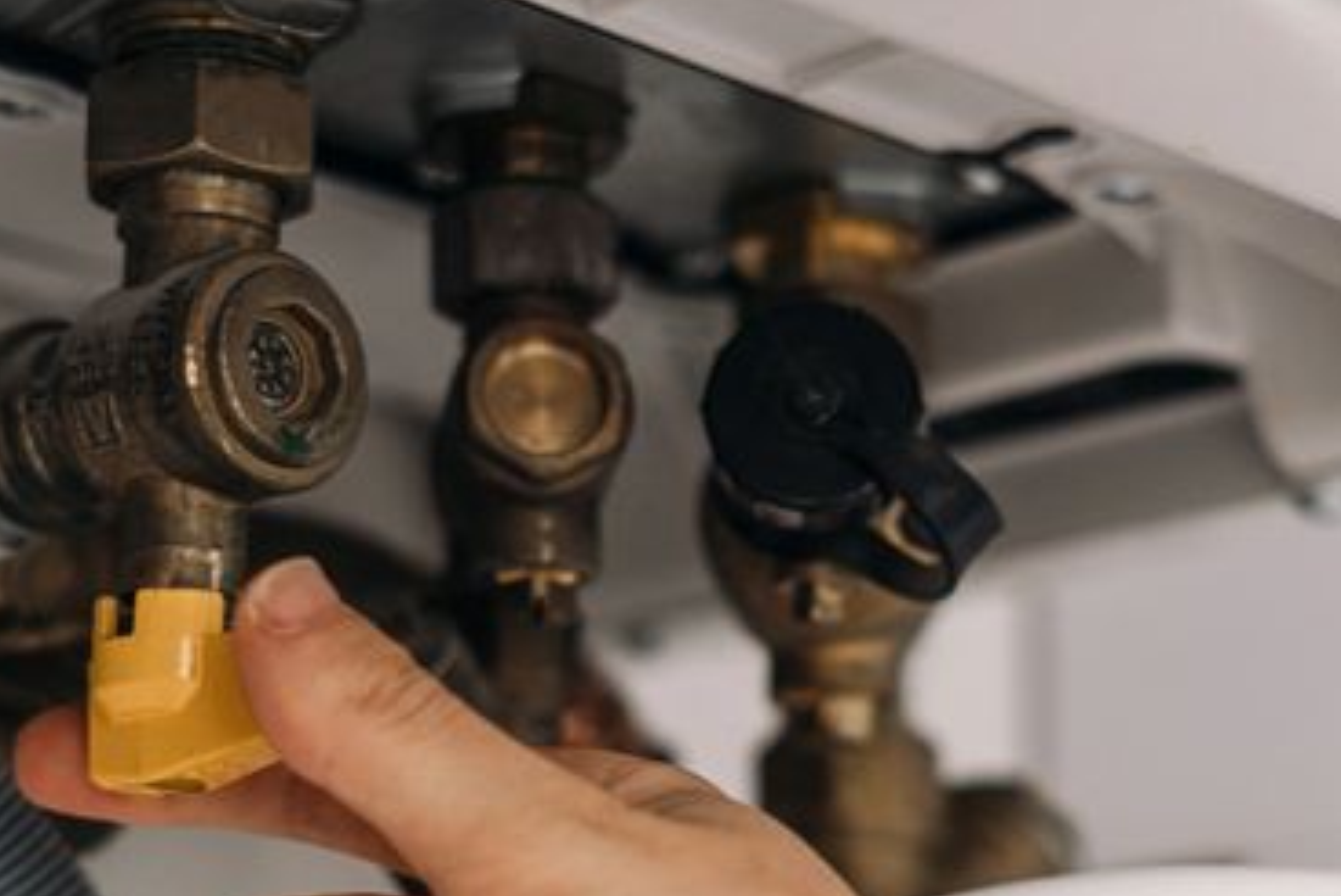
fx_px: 4062
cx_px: 895
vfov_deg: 12.5
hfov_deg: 18.7
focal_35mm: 109
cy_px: 726
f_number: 2.2
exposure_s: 1/160
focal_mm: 50
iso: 250
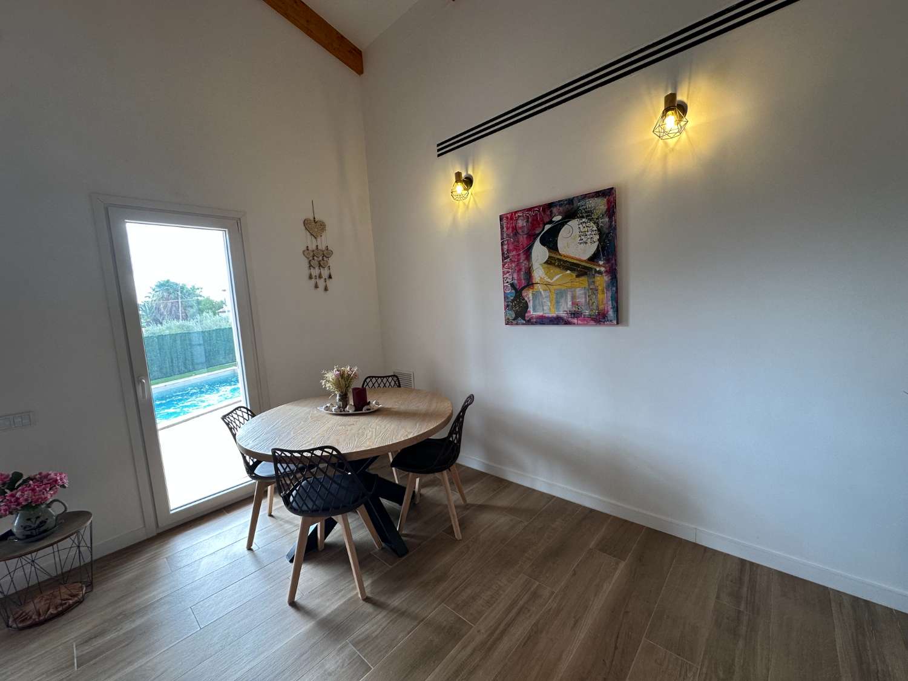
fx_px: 367
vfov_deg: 85.7
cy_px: 340
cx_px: 454
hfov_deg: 102.1
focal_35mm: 14
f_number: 2.2
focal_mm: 2.22
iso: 80
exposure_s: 1/100
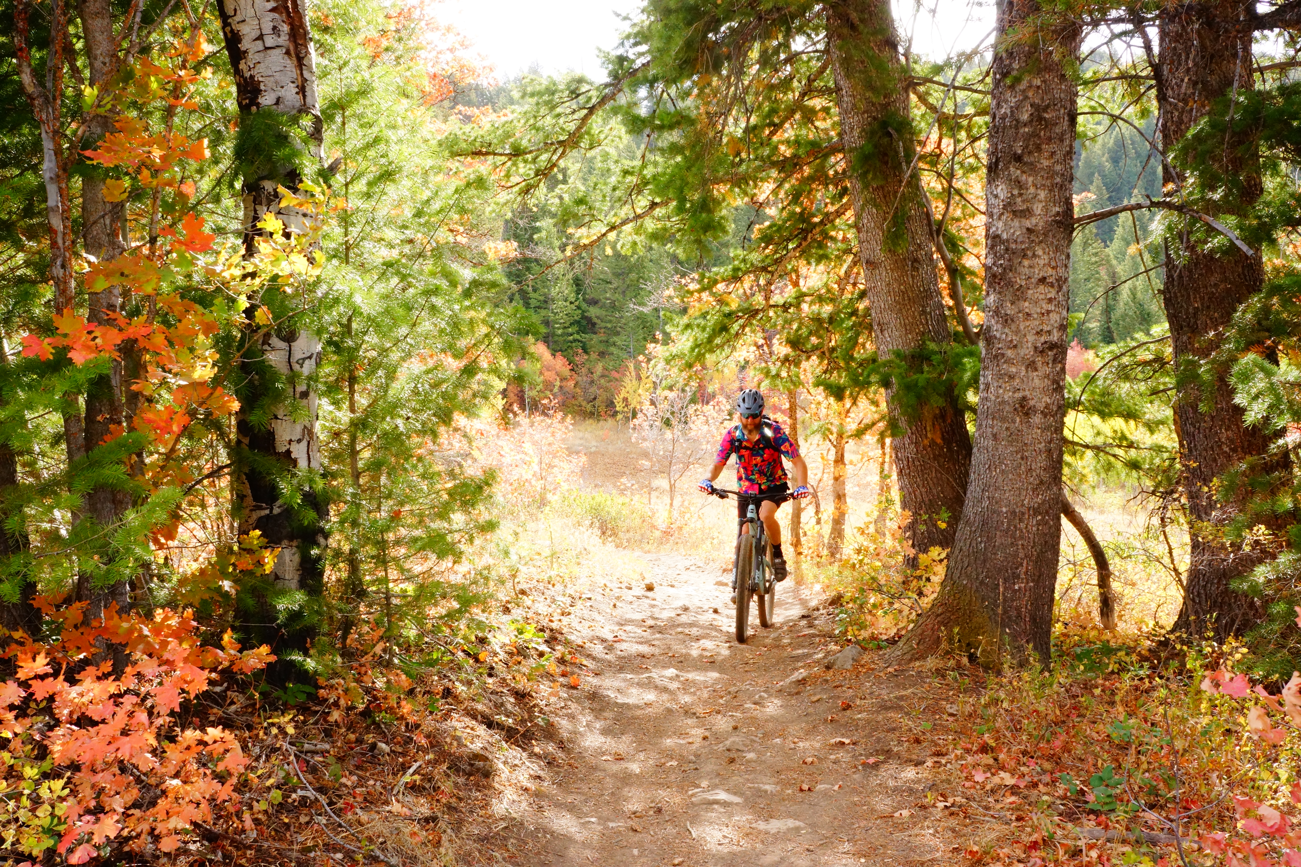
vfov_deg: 43.6
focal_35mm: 30
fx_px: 1084
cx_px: 650
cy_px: 434
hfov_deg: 61.9
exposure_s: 1/125
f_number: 14
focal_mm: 20
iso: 1600
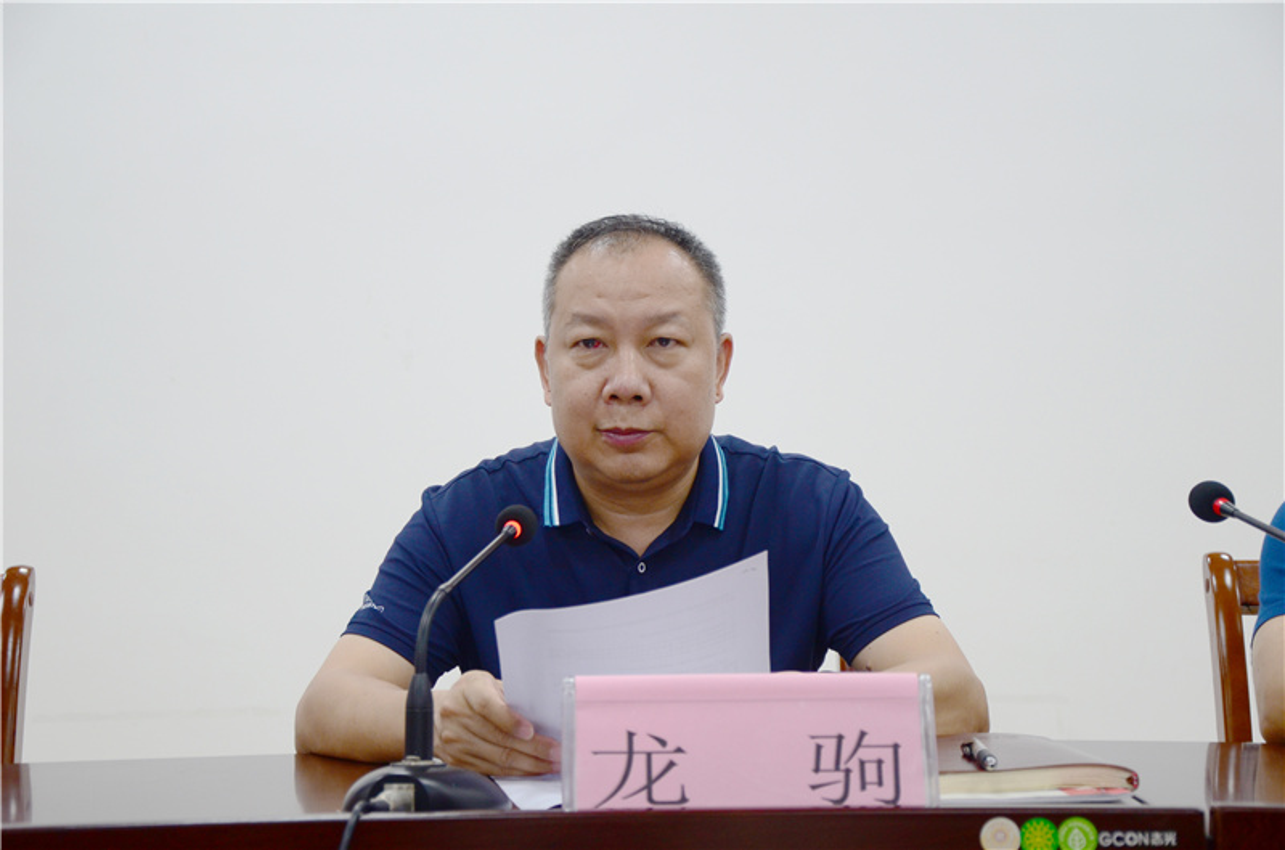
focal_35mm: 68
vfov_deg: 20.1
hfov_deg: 29.9
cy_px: 425
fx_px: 2403
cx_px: 642
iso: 640
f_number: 4.8
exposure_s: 1/100
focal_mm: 45
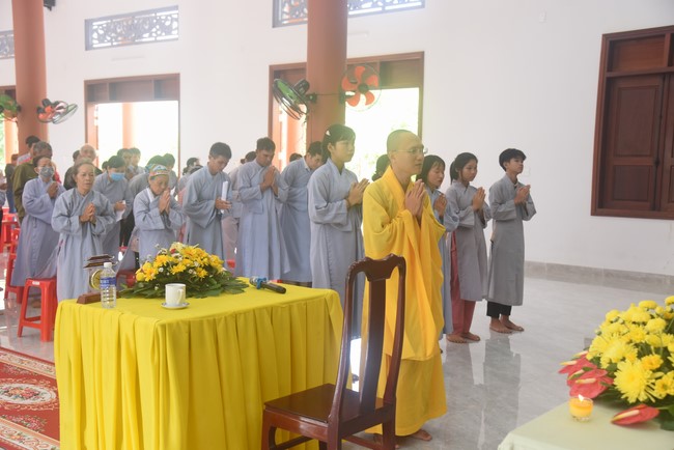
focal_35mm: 40
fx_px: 749
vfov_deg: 33.4
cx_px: 337
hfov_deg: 48.4
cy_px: 225
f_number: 5
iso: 1250
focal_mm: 40
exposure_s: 1/100
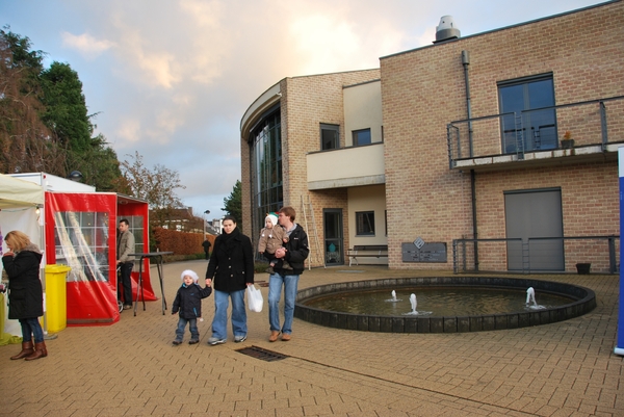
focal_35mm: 27
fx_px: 468
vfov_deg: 48.0
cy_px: 208
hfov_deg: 67.3
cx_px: 312
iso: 200
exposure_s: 1/60
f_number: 4
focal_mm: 18
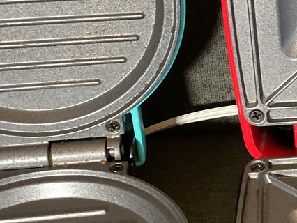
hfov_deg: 17.6
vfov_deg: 14.4
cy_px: 99
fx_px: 884
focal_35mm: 103
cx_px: 412
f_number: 1.8
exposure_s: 1/33
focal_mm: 3
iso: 200
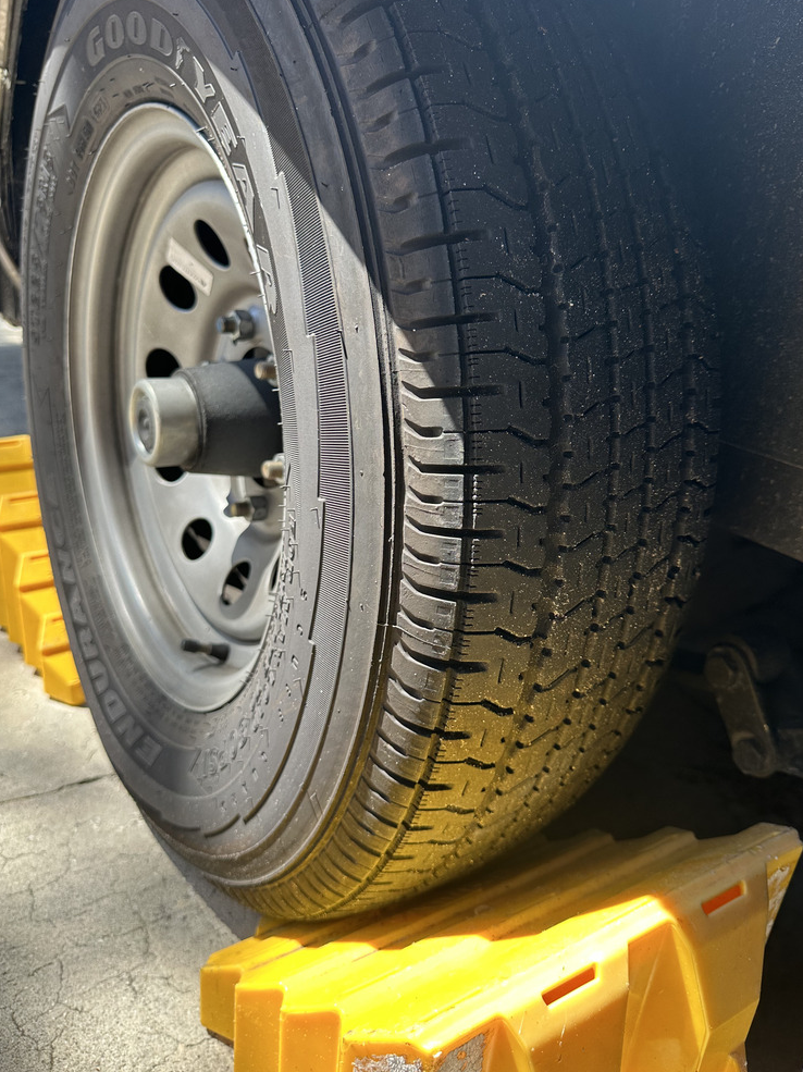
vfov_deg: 67.3
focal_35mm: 26
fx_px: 805
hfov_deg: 53.0
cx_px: 421
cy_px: 521
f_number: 1.78
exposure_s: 1/494
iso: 80
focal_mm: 6.86
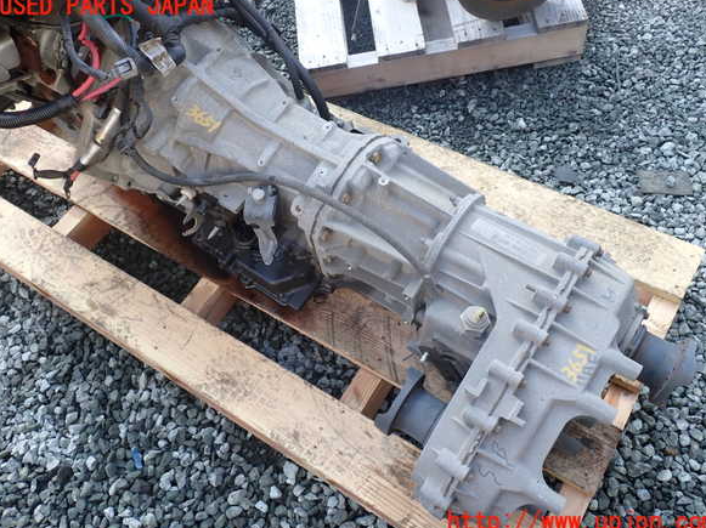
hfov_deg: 58.4
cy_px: 265
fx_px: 632
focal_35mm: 31
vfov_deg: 45.4
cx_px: 357
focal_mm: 5.4
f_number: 3.2
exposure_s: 1/100
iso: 100
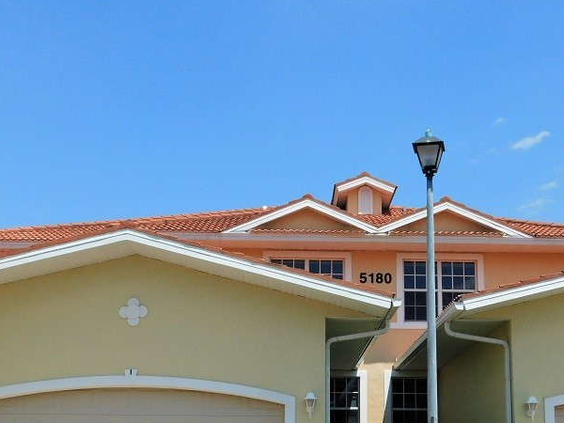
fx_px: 880
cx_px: 337
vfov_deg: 26.8
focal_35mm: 54
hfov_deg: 35.4
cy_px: 292
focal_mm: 6.3
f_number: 7
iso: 400
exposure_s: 1/1250
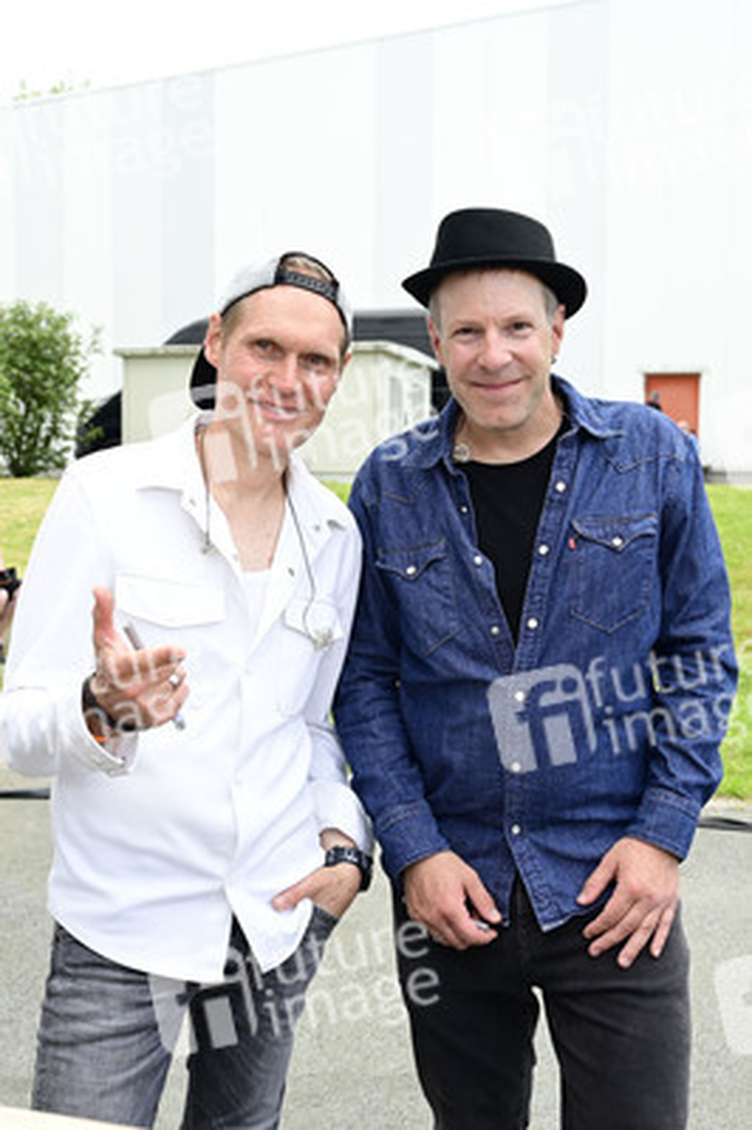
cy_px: 565
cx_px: 376
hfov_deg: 44.9
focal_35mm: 29
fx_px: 910
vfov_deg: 63.7
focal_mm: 29
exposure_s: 1/200
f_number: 5
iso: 160
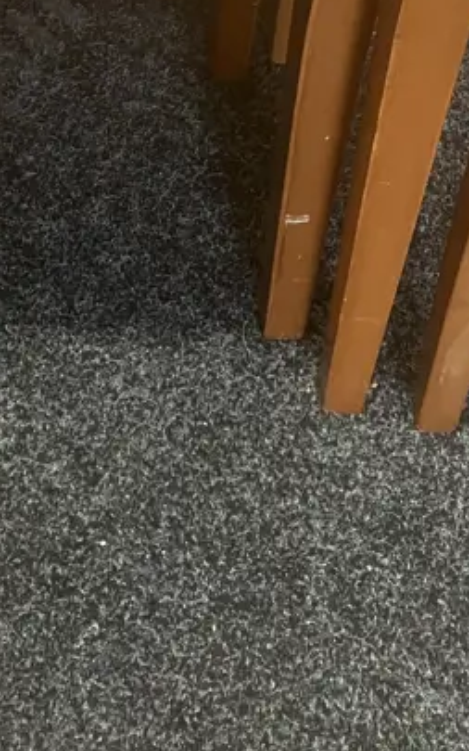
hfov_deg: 17.2
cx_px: 96
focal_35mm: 75
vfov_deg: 25.7
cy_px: -50
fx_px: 1534
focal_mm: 3.99
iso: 250
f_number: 1.8
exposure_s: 1/50
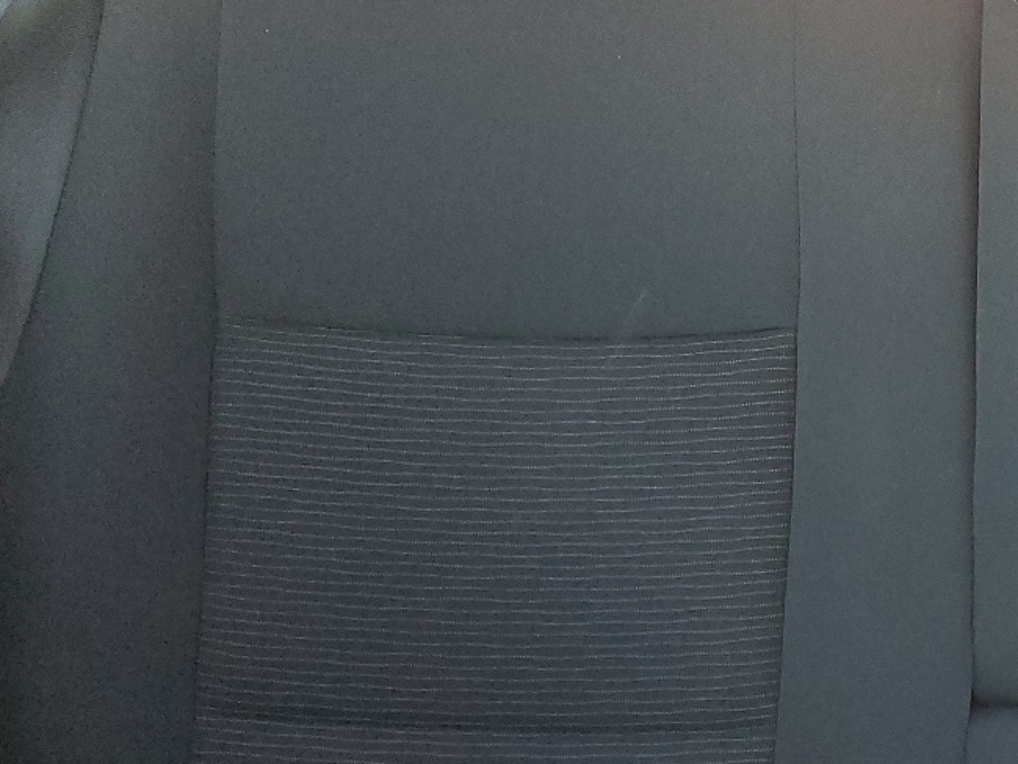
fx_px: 1883
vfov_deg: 22.9
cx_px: 1244
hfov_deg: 26.6
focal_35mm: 64
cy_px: 402
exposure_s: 1/60.2
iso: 163
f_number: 1.5
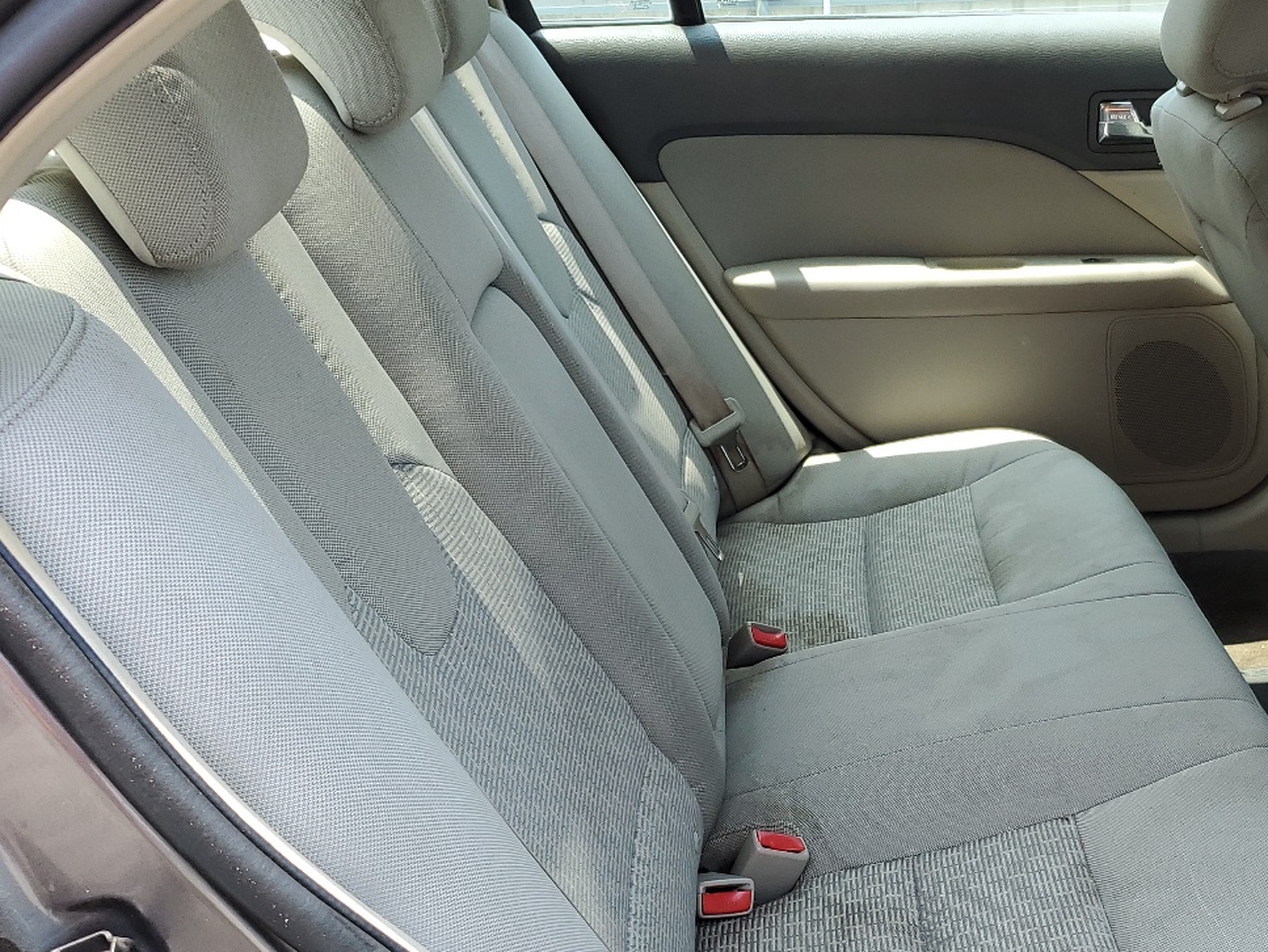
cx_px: 859
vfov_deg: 33.2
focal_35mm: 43
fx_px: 1576
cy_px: 677
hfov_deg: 43.1
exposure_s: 1/385
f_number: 1.5
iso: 50
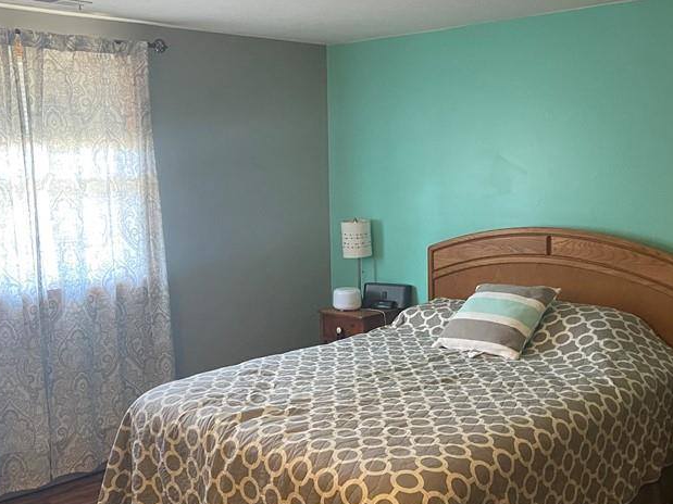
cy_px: 294
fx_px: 836
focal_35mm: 43
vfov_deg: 33.5
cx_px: 353
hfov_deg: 43.8
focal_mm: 4.25
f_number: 1.8
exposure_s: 1/60
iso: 320
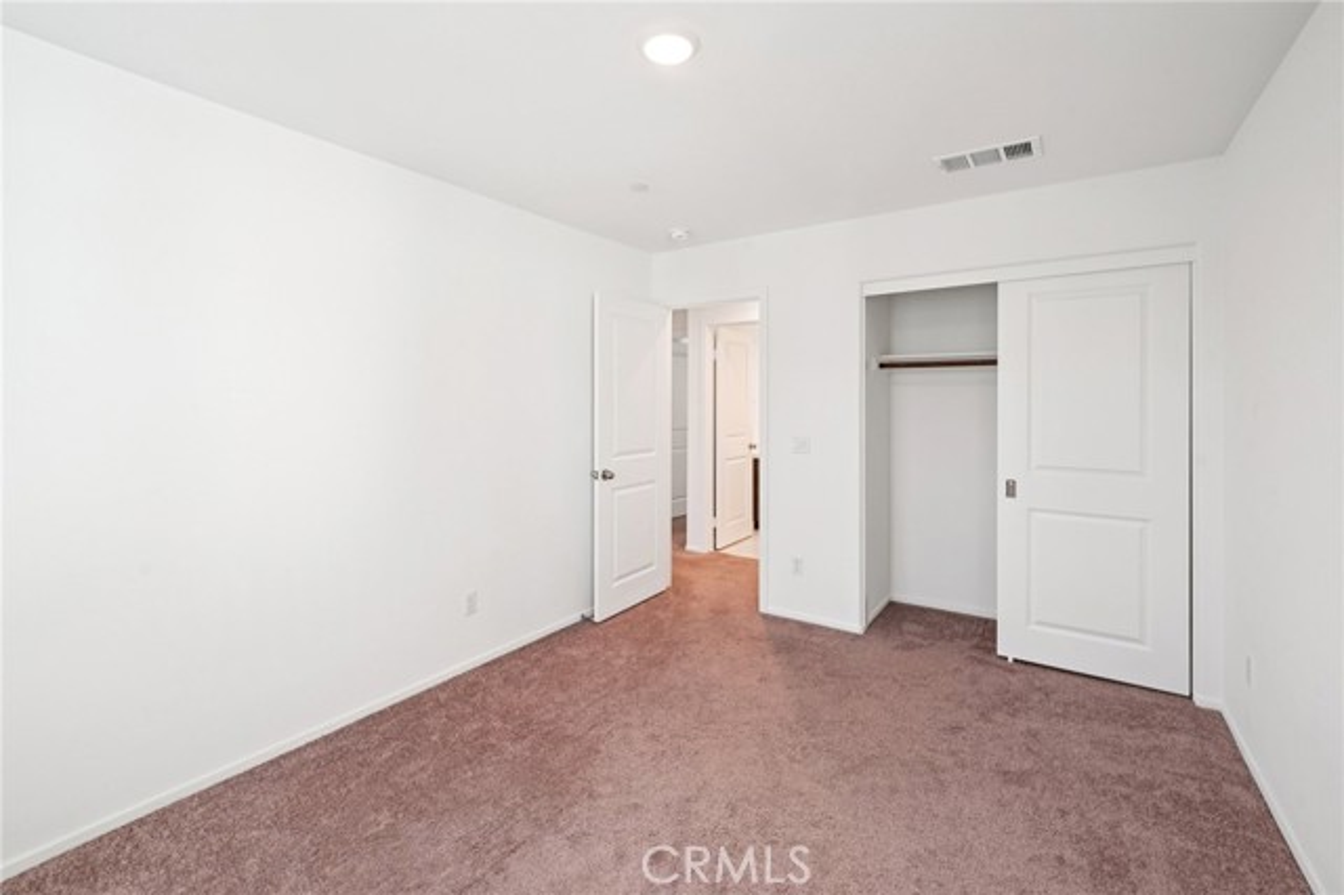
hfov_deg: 100.4
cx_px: 672
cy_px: 448
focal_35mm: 15
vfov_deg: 77.3
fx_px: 560
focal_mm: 15
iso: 400
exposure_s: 1/25
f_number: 9
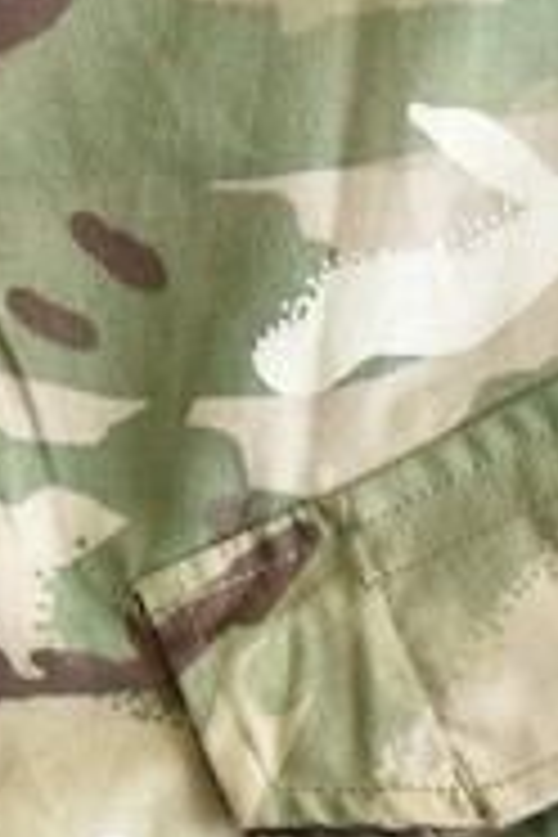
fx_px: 5440
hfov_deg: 5.8
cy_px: 1256
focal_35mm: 234
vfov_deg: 8.6
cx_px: 698
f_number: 5.6
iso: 1600
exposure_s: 1/80
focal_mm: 58
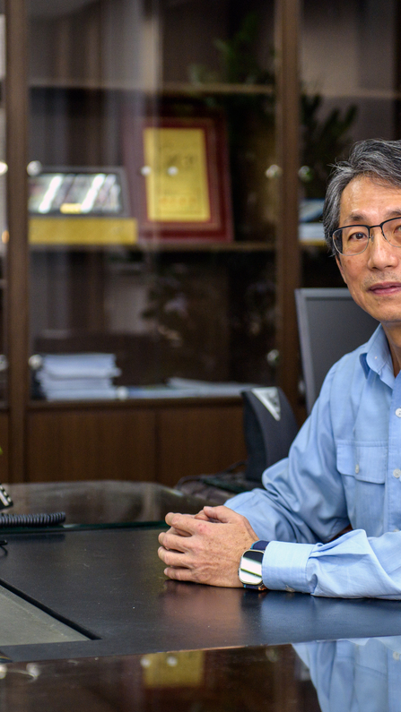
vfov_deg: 21.8
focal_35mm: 98
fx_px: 1853
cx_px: 230
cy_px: 356
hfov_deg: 12.3
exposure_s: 1/320
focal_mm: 62
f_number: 2.8
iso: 400
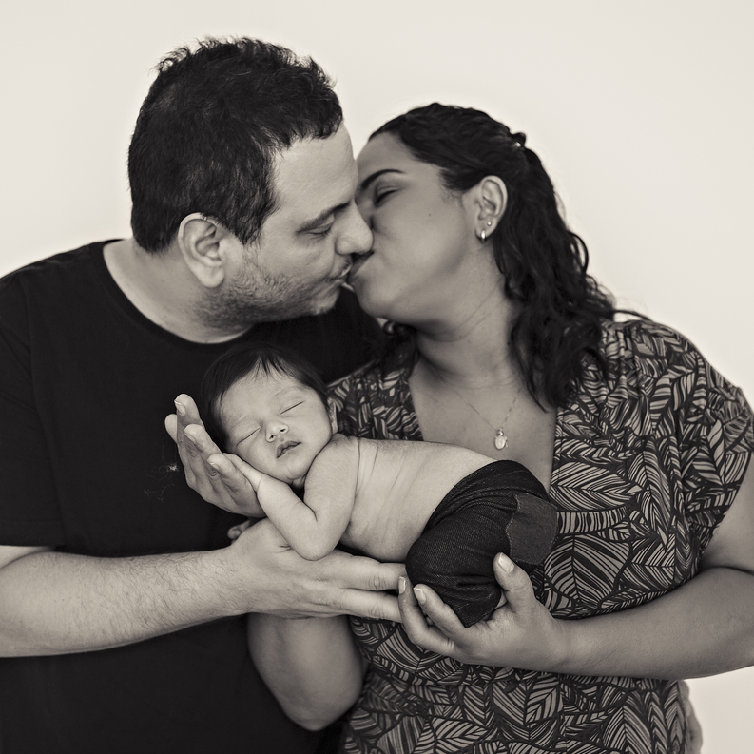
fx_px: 1109
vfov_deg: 37.6
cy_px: 378
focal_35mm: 45
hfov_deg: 37.6
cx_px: 379
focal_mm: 35
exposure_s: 1/200
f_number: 2.8
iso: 320
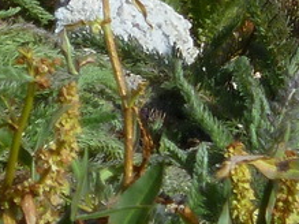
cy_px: -254
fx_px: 12604
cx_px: 569
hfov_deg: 1.4
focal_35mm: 1460
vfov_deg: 1.0
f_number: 5.9
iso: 80
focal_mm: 36
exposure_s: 1/250
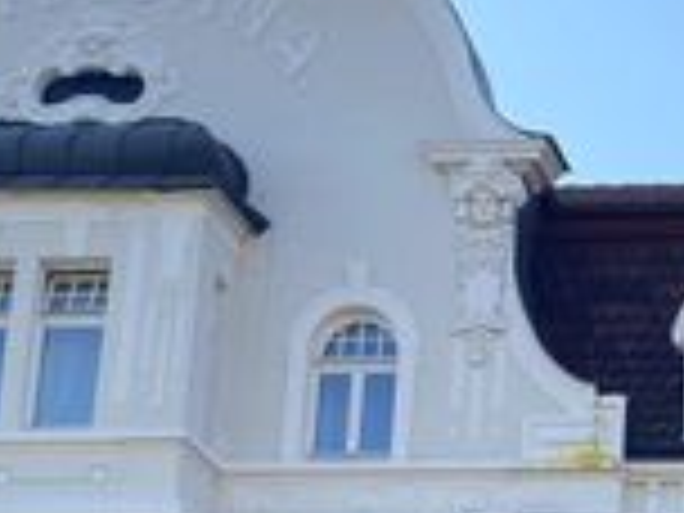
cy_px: 778
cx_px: 1062
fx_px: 2430
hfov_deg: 14.8
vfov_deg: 11.5
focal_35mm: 123
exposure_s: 1/1701
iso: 32
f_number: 1.8
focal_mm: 4.25
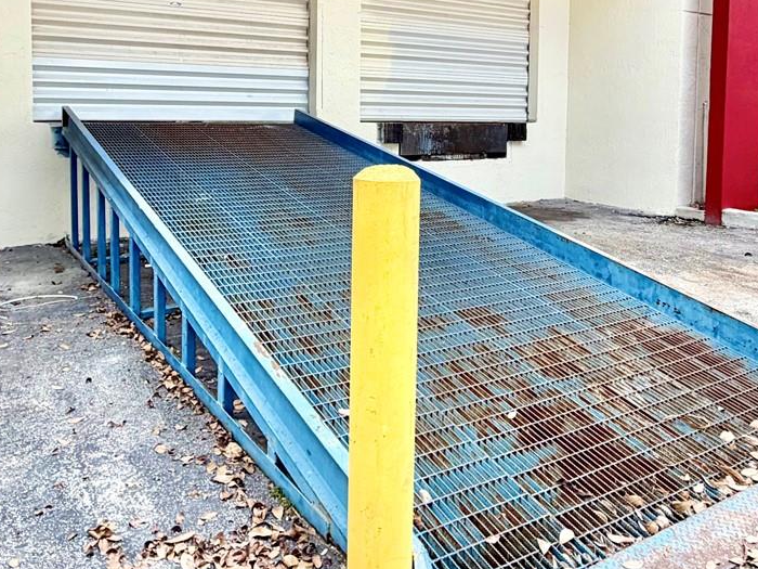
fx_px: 701
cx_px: 366
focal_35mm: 32
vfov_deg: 43.0
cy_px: 155
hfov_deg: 56.8
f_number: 2.2
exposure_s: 1/502
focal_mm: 2.22
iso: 40
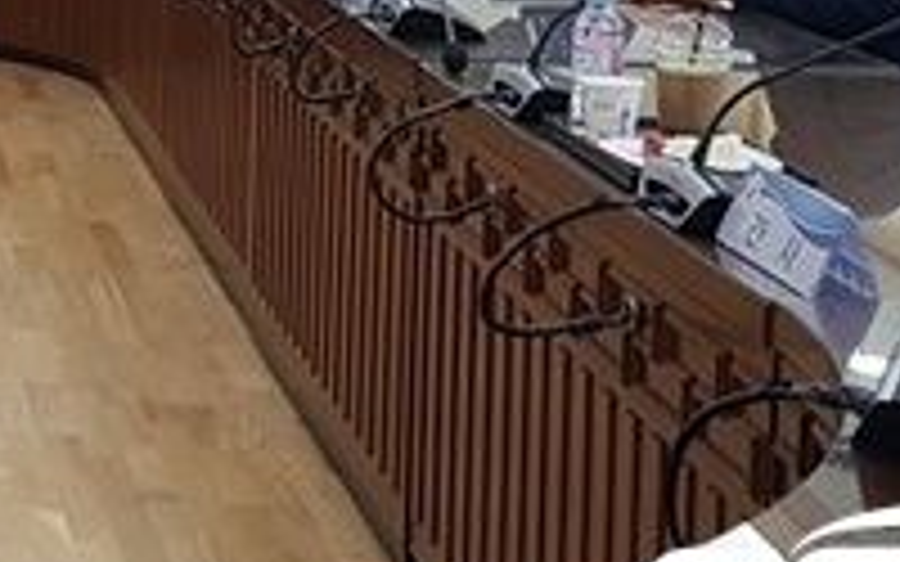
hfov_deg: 24.4
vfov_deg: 16.4
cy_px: -81
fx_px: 1889
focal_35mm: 77
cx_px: -162
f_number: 1.7
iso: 100
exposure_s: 1/120
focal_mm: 4.2
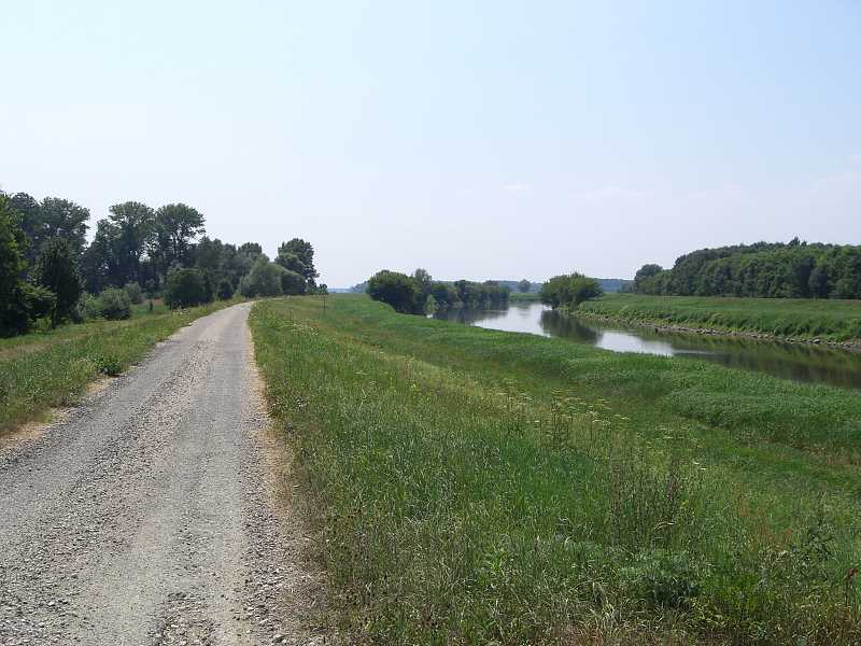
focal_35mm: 38
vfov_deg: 37.7
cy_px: 323
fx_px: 945
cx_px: 430
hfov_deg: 49.0
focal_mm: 6.3
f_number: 4.4
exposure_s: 1/1000
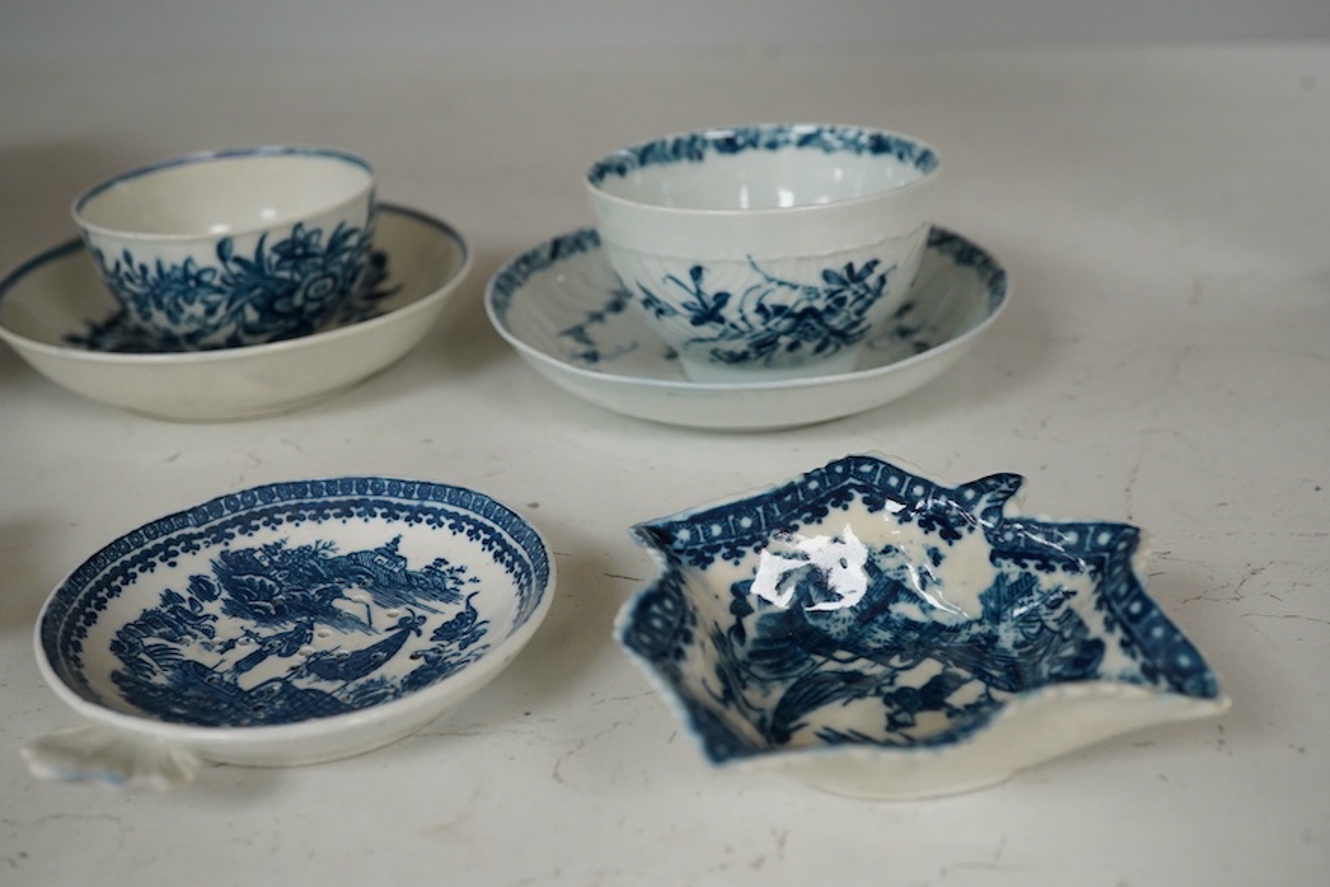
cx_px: 673
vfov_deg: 29.3
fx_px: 1700
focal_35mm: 46
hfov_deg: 42.7
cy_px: 441
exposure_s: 1/125
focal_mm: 30
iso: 1250
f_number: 9
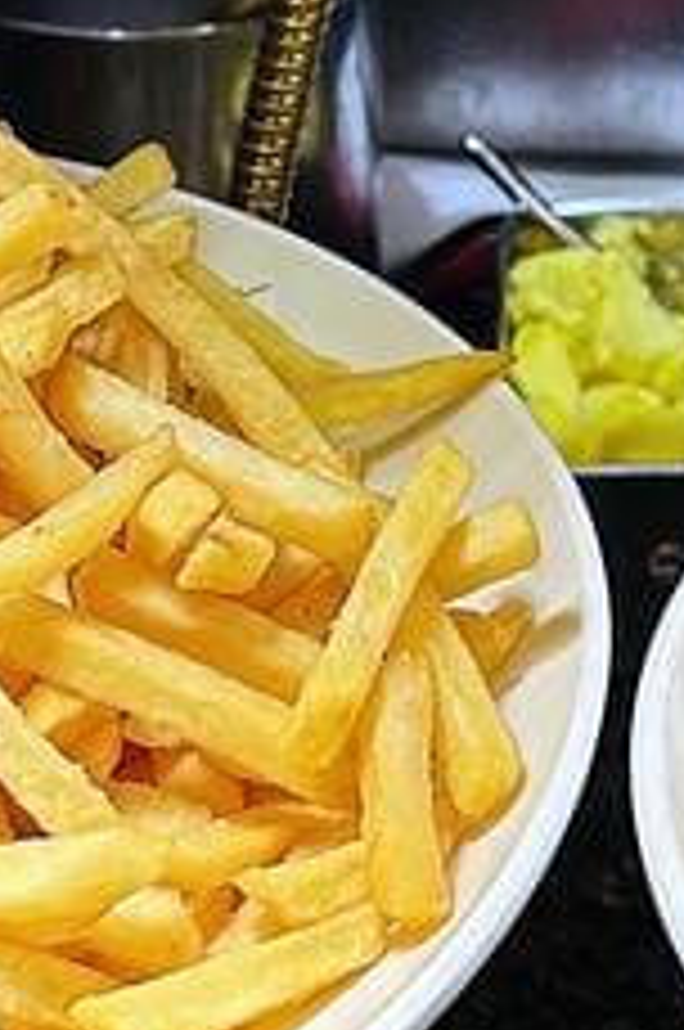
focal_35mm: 131
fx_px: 3745
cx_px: 639
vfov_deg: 14.9
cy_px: -369
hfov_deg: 10.4
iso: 80
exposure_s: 1/424
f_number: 1.78
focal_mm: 6.86
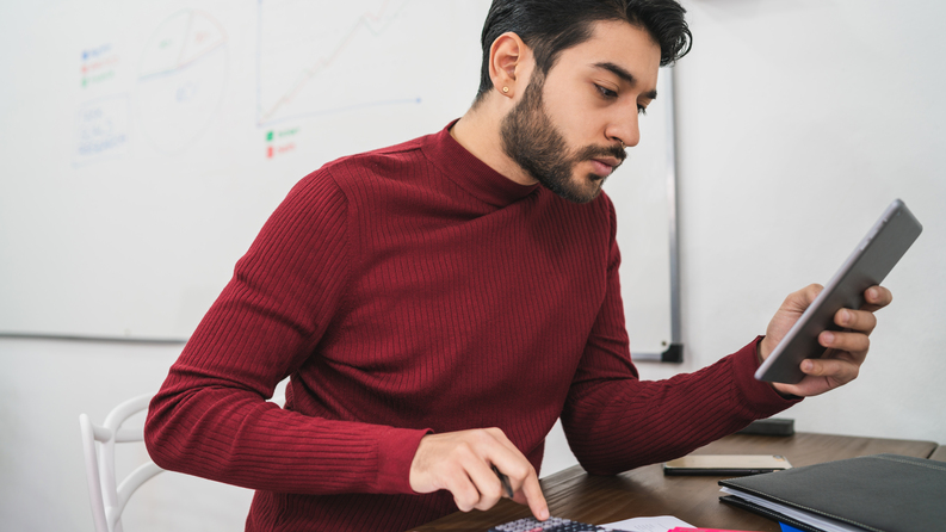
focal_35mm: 37
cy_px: 267
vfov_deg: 32.0
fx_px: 928
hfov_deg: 54.0
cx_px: 475
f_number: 2.5
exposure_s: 1/60
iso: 100
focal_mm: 35
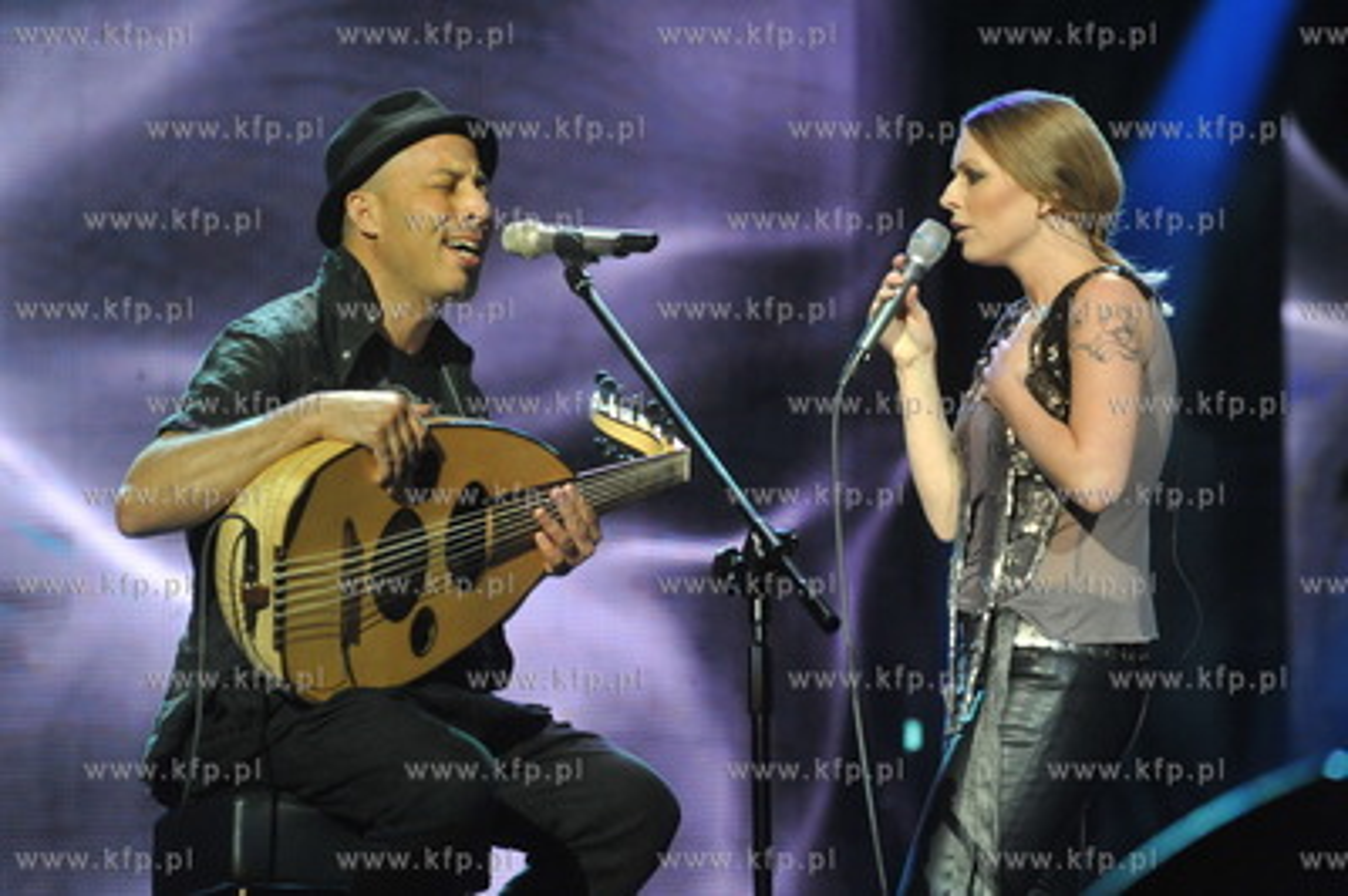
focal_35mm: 170
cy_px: 448
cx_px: 674
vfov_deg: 8.1
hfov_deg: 12.1
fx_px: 6360
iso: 3200
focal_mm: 170
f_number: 5.6
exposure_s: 1/200
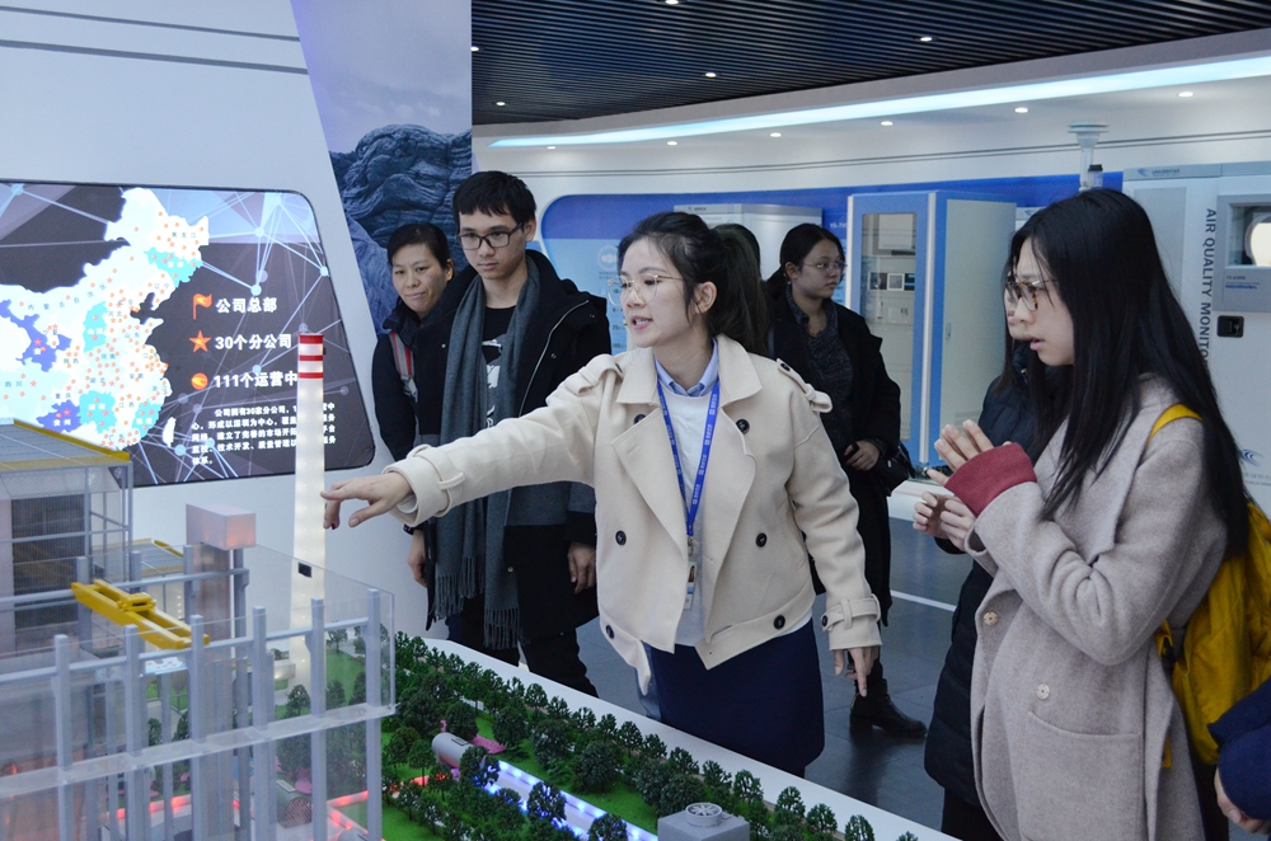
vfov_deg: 34.1
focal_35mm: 39
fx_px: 1374
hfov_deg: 49.6
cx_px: 636
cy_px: 420
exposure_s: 1/400
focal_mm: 26
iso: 1600
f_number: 4.2
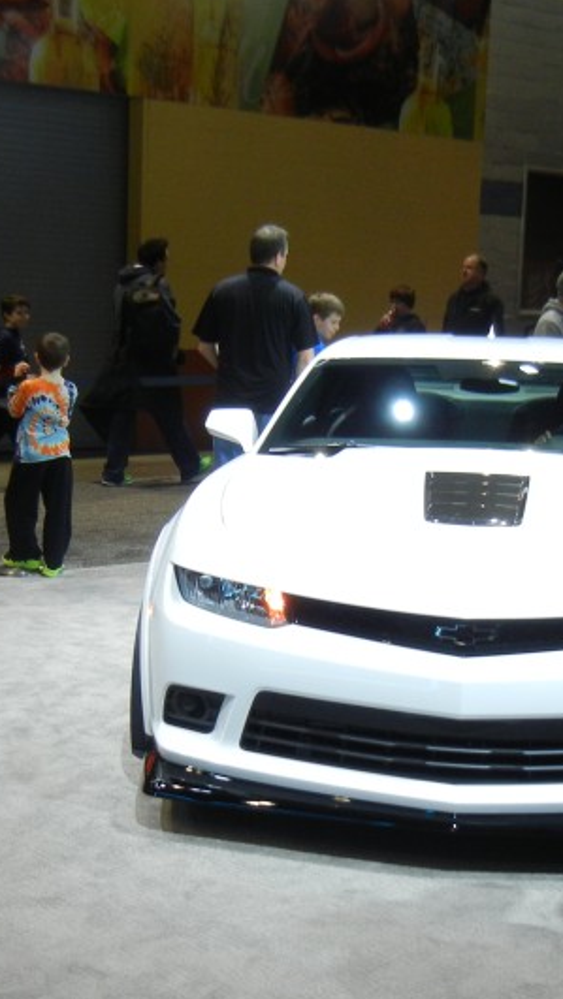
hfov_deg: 19.1
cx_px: 275
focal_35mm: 63
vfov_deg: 33.2
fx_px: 1671
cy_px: 591
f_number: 3.5
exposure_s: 1/60
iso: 244
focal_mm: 5.4
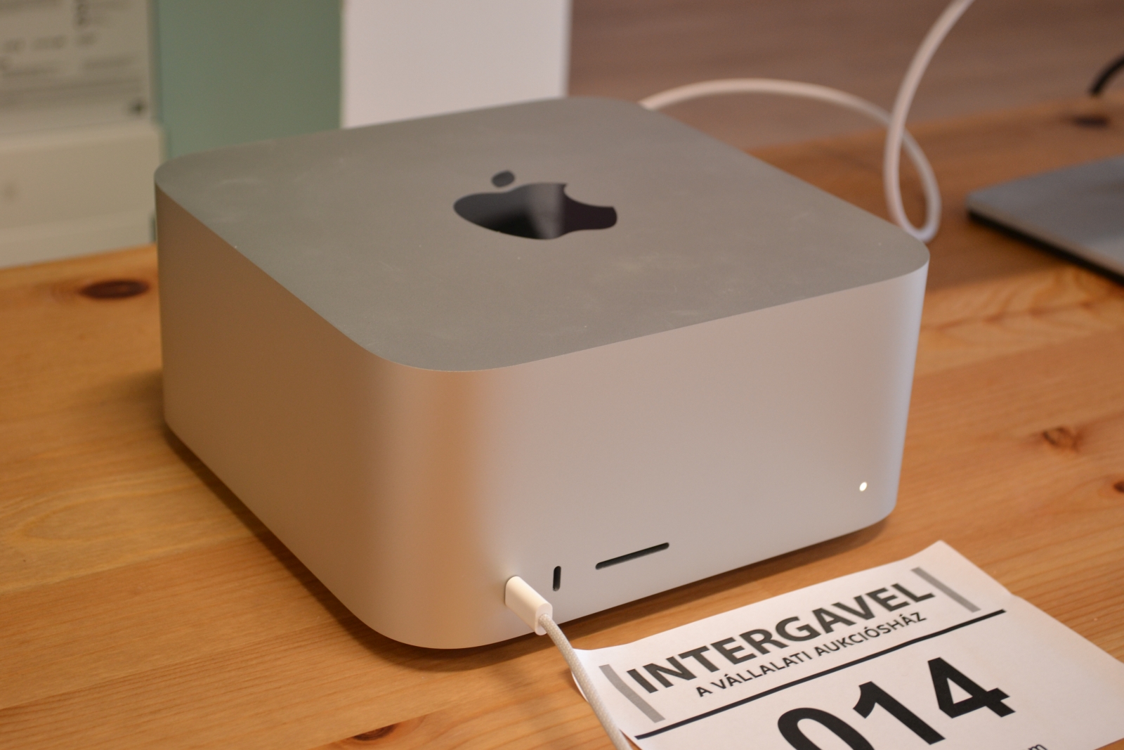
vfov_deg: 21.6
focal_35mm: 63
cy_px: 375
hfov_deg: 31.9
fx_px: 1967
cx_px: 562
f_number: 5.3
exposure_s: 1/20
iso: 400
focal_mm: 42
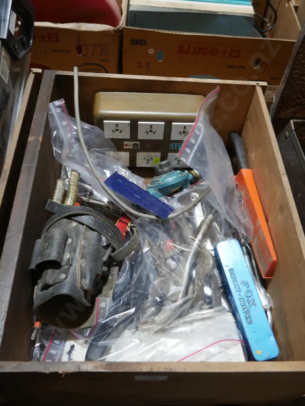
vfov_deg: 56.8
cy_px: 203
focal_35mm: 32
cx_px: 152
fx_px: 376
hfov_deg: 44.2
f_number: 3.6
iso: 320
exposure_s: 1/60
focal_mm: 16
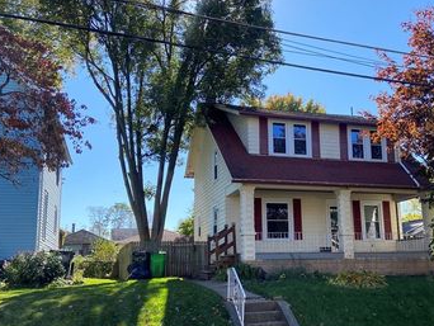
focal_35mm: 38
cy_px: 188
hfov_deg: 48.4
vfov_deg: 37.7
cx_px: 278
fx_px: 477
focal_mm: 4.25
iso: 32
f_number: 1.8
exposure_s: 1/1287
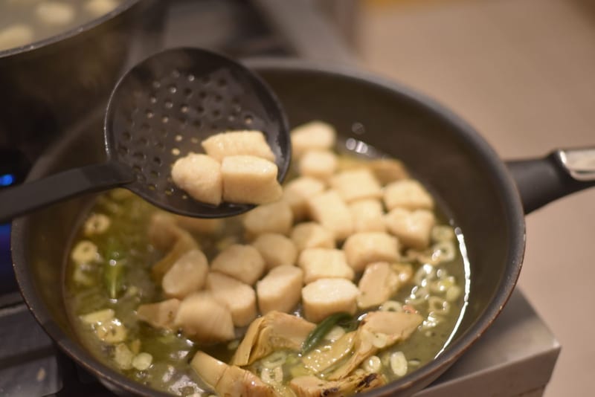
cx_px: 298
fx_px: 827
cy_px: 198
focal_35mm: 50
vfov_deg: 27.0
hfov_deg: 39.6
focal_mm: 50
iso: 900
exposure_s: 1/60
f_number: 1.8
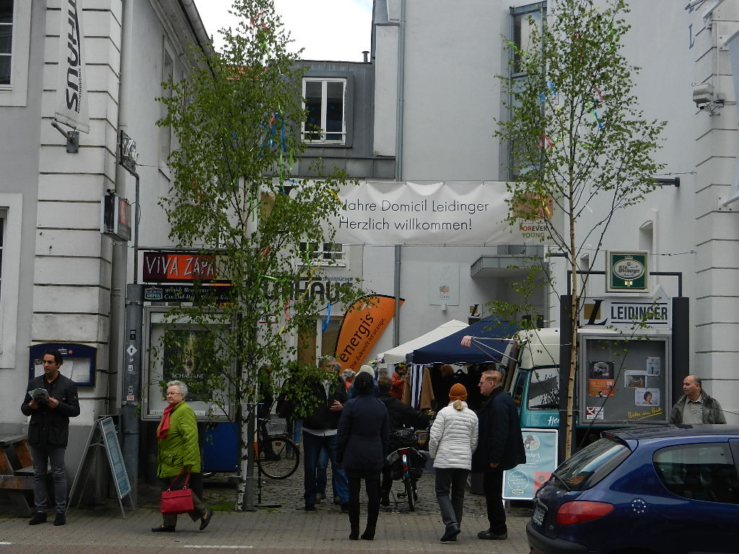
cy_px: 277
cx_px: 370
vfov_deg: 24.4
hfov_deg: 32.2
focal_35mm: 60
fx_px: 1281
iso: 160
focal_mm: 10.9
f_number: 4.5
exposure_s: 1/500
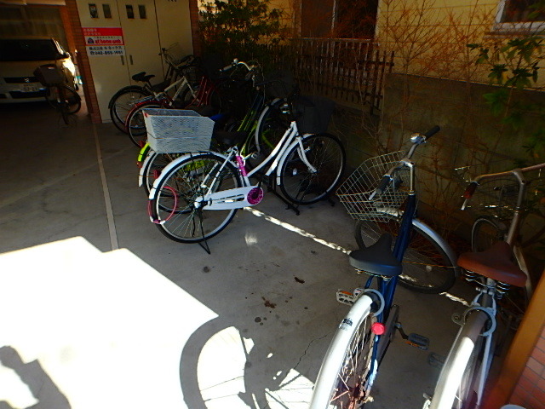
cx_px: 272
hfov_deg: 79.0
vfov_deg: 63.4
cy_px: 204
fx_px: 331
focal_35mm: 21
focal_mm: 3.7
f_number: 3.5
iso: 125
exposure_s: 1/250
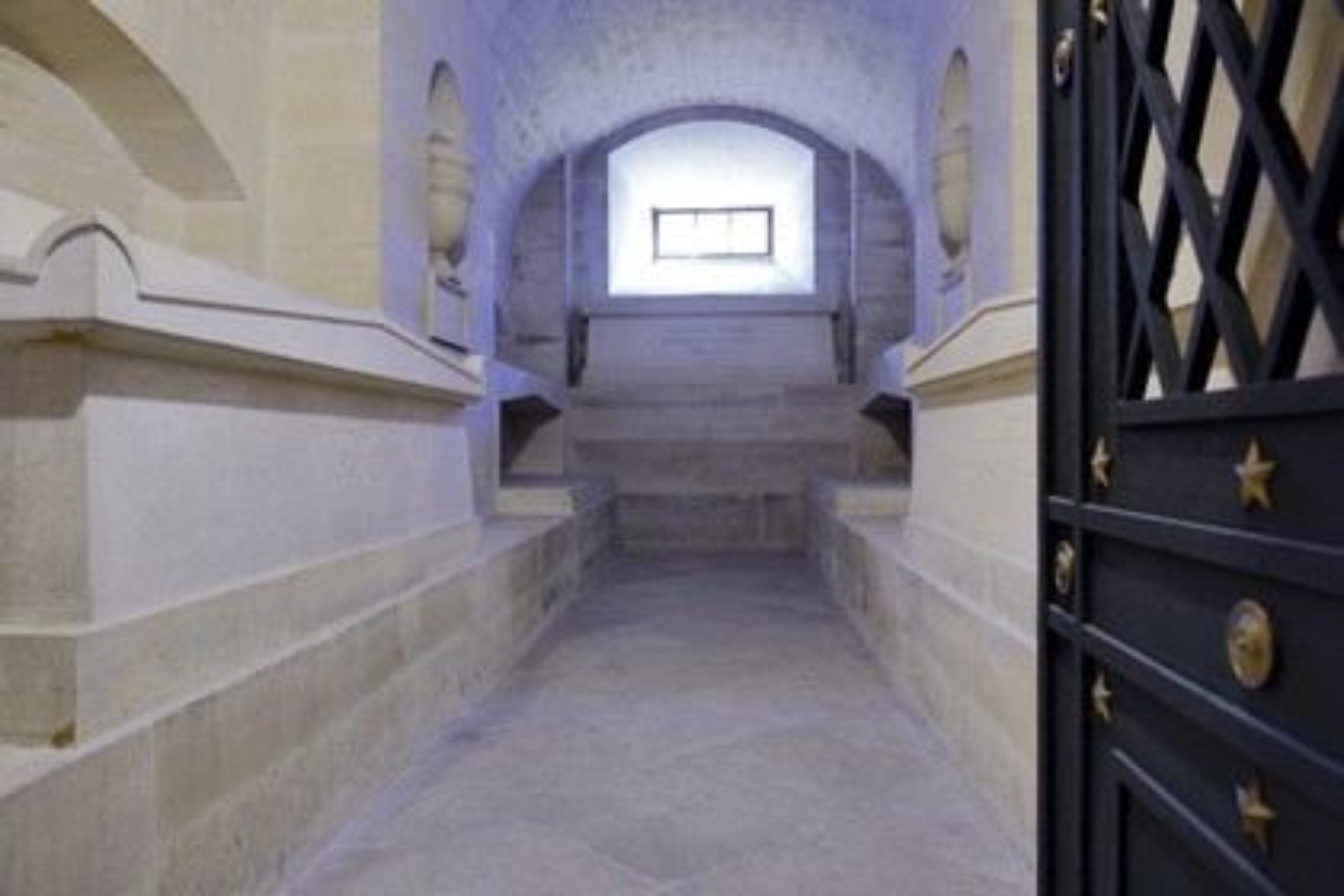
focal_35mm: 24
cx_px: 672
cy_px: 448
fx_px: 896
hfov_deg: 73.7
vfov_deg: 53.1
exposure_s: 1/4
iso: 1600
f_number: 5.6
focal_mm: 24
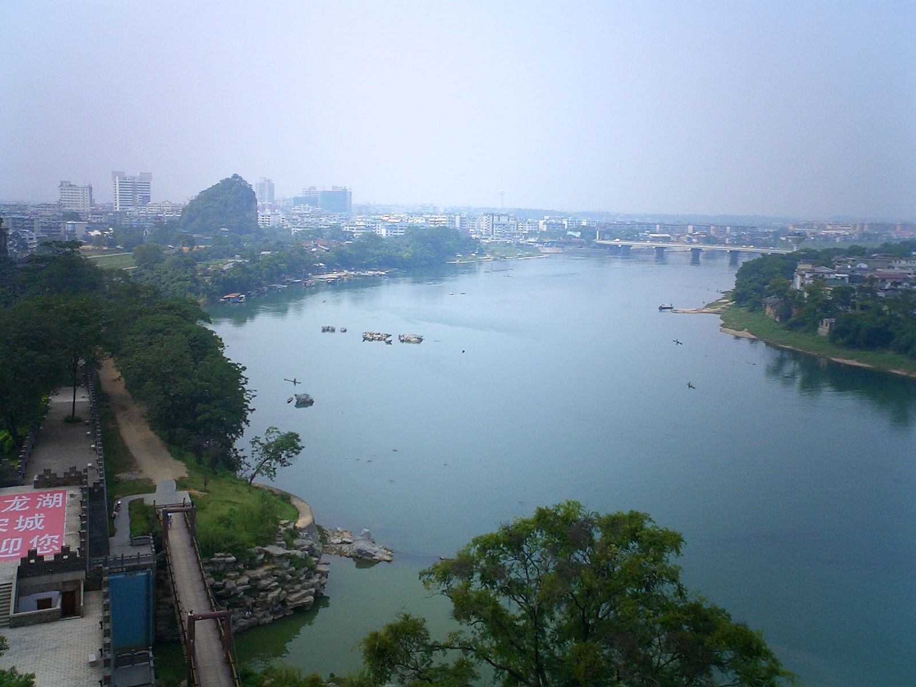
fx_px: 979
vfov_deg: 38.7
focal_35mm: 37
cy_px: 344
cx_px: 458
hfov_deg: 50.1
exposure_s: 1/1000
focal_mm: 5.6
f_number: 3.5
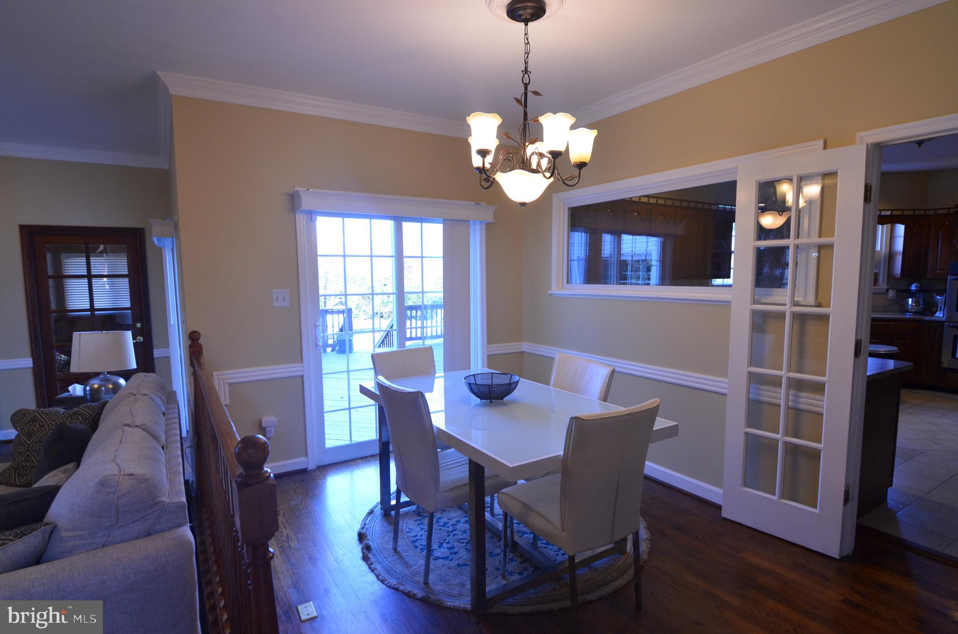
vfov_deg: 63.0
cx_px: 479
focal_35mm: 20
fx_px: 518
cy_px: 317
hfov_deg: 85.5
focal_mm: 13
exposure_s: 1/60
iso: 720
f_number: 4
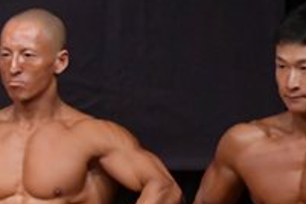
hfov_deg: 1.9
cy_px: 335
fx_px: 9341
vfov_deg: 1.3
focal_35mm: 1099
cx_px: -263
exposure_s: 1/400
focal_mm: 190
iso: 5000
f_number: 5.6
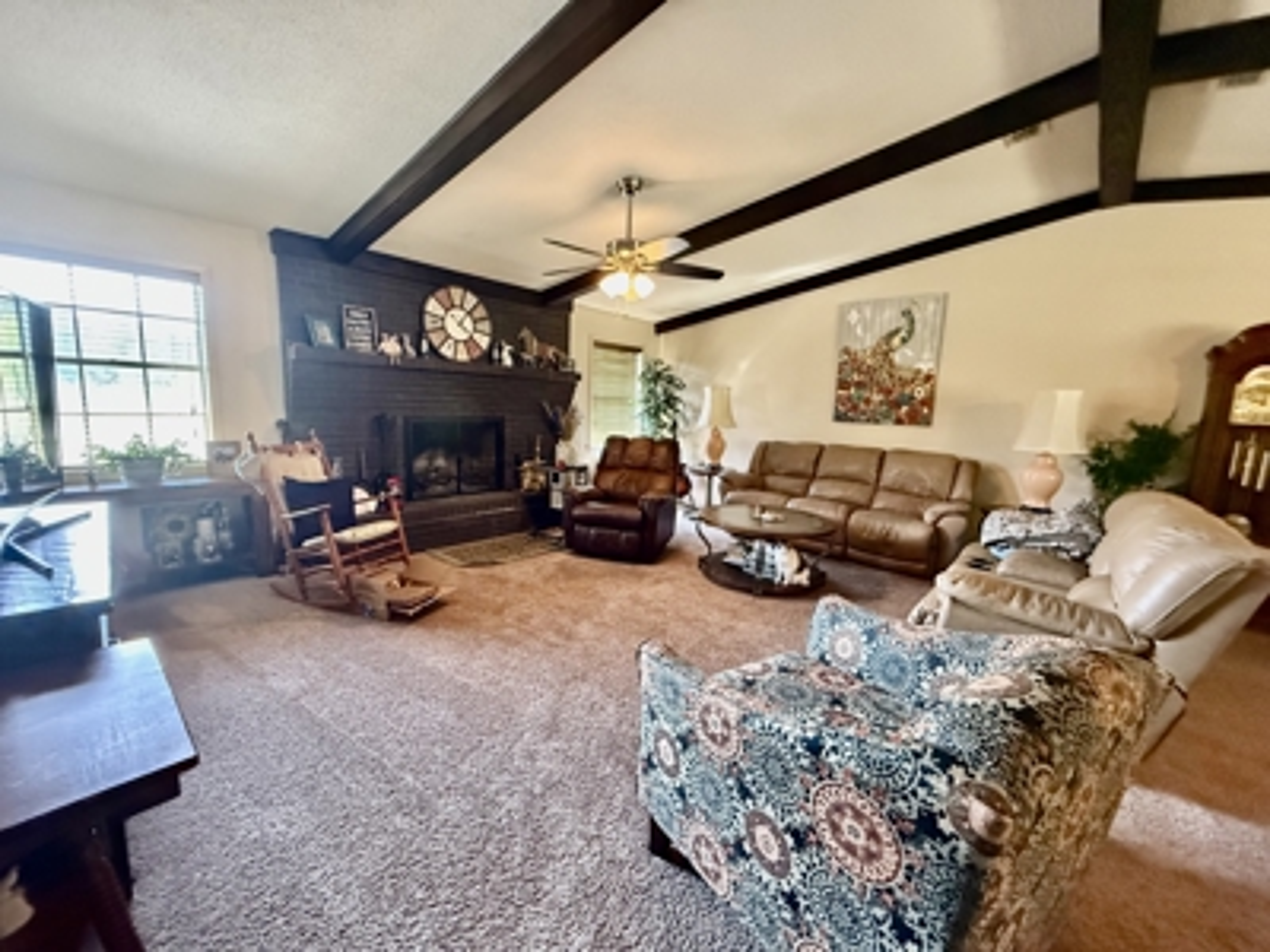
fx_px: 514
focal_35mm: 14
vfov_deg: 85.7
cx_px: 635
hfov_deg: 102.1
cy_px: 476
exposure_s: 1/60
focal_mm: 2.22
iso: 1000
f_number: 2.2
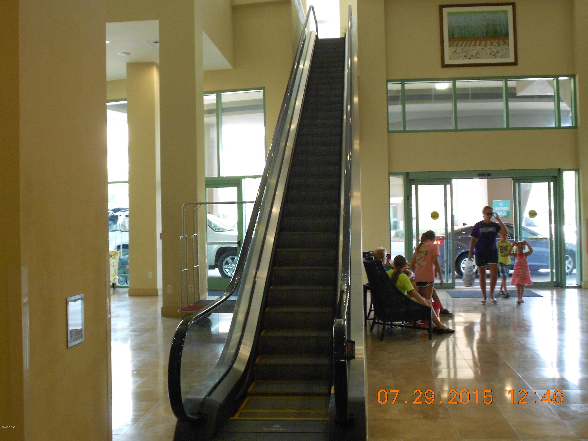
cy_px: 220
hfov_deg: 50.1
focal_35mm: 37
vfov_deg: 38.7
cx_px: 294
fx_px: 628
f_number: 3.9
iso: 320
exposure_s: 1/30
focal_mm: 6.7
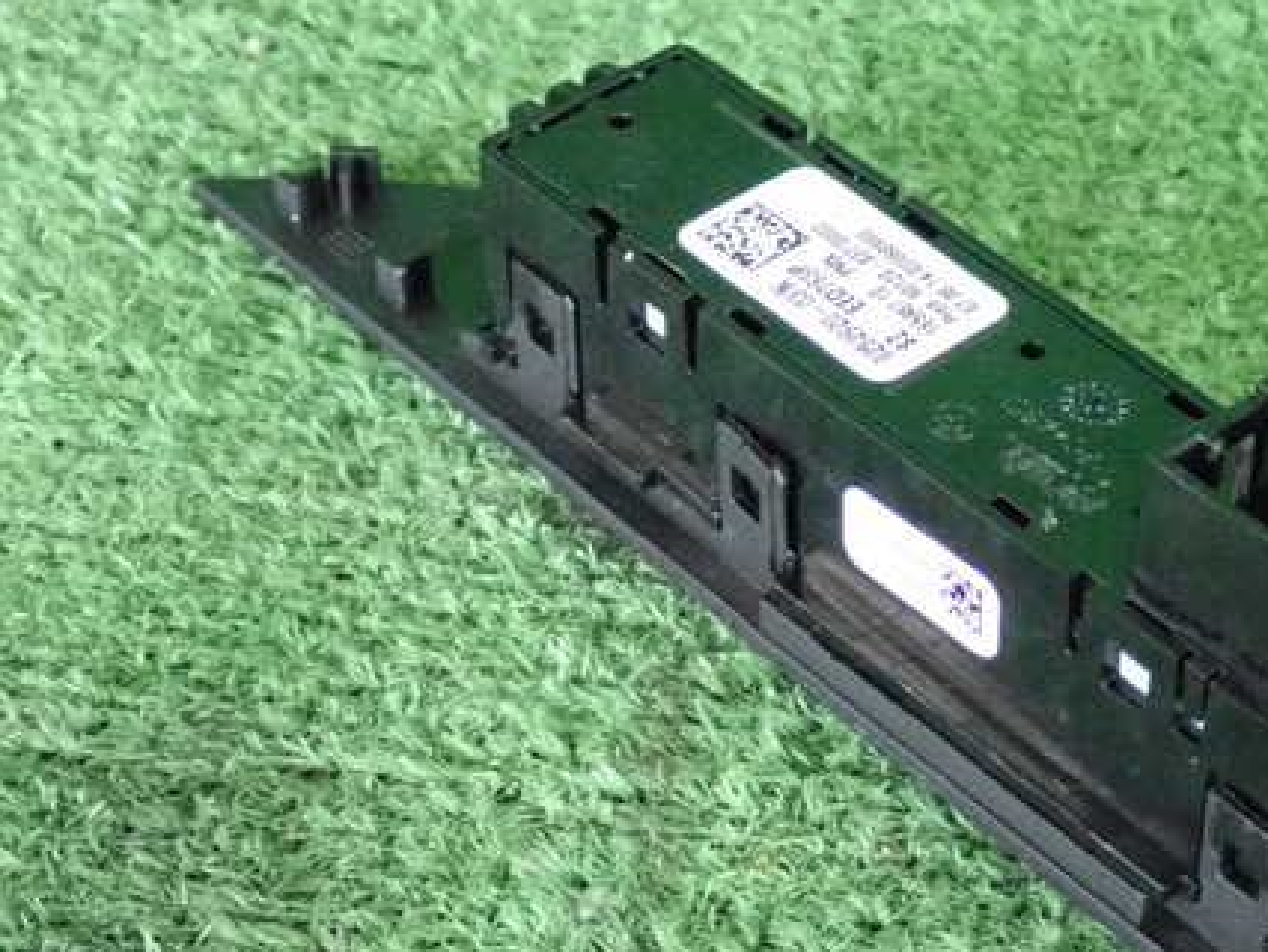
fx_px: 3665
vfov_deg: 14.8
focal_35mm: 100
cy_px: 497
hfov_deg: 19.5
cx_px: 890
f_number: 3.9
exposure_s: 1/125
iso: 4000
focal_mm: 12.73
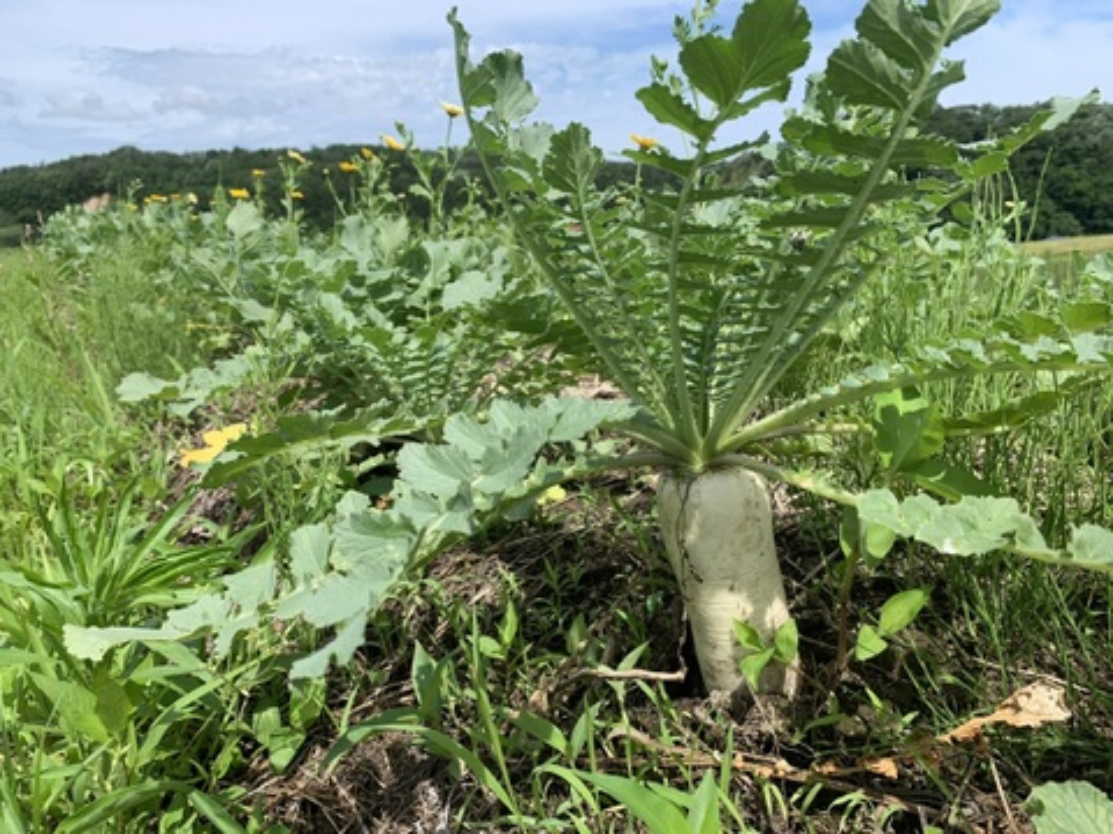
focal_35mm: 26
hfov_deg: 67.3
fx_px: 836
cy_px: 417
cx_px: 556
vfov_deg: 53.1
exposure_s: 1/1205
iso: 25
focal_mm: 4.25
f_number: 1.8
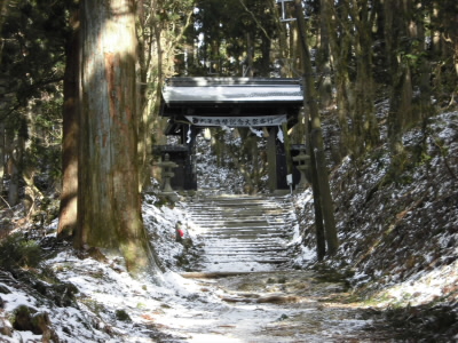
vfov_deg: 15.7
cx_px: 229
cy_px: 172
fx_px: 1244
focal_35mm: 94
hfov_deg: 20.9
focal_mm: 16.9
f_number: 4.7
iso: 100
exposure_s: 1/60
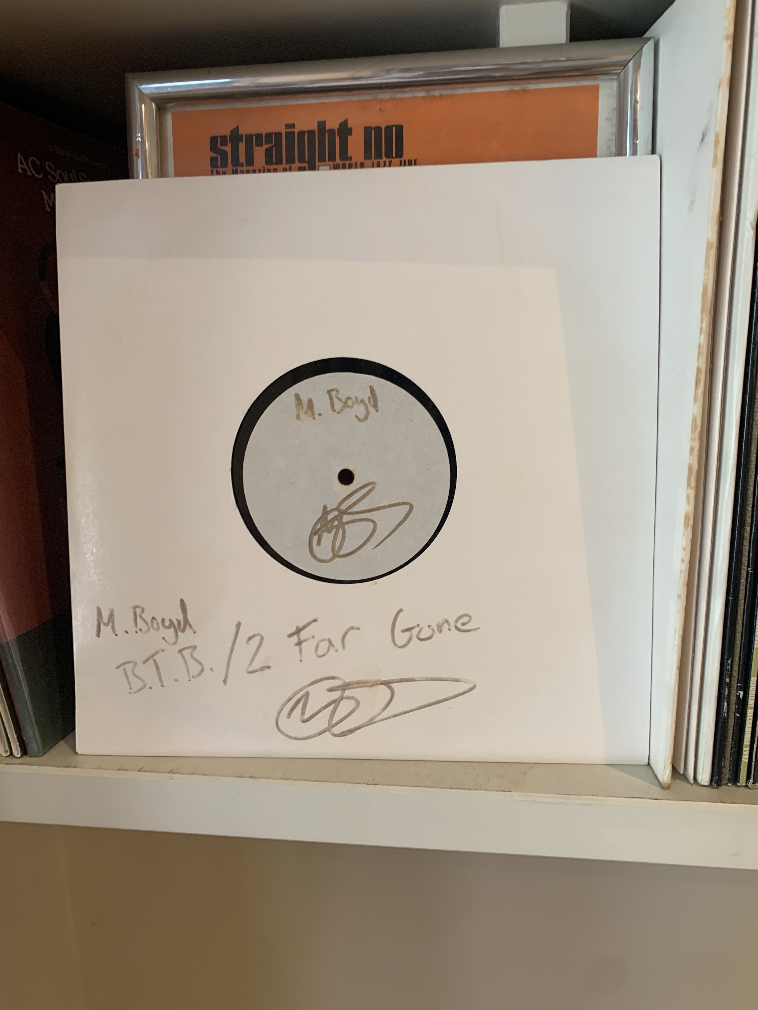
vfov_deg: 67.3
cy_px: 505
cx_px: 379
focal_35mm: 26
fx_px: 759
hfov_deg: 53.1
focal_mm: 4.25
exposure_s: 1/50
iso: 125
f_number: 1.8
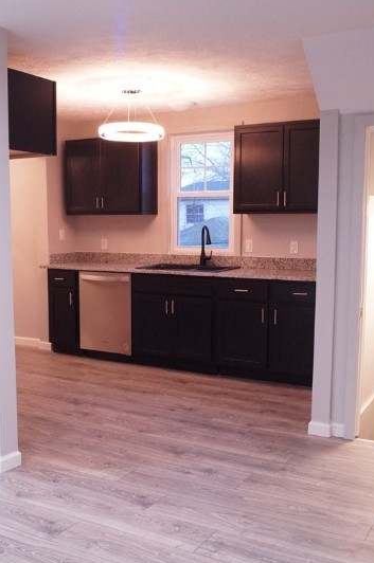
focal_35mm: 39
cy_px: 303
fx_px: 610
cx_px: 117
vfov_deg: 49.6
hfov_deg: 33.7
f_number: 4
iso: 2000
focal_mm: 18
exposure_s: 1/60
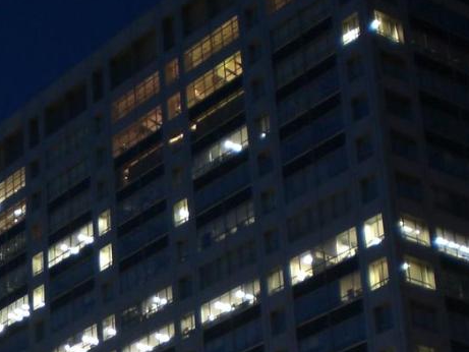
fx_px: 1572
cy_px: 460
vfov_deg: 12.4
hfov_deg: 16.3
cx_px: -89
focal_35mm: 116
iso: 50
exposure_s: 1/1.67
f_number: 3.1
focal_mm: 6.3
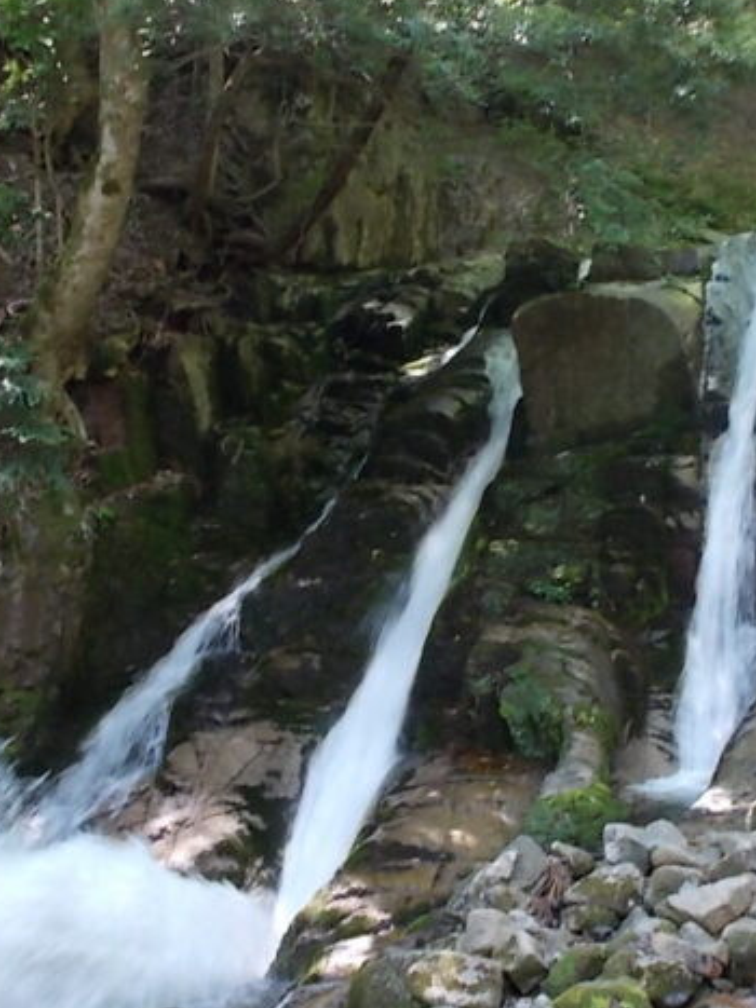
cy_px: 576
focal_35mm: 57
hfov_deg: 25.6
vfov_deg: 33.7
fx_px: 1661
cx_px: 384
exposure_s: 1/25
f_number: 3.2
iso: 100
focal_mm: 4.6
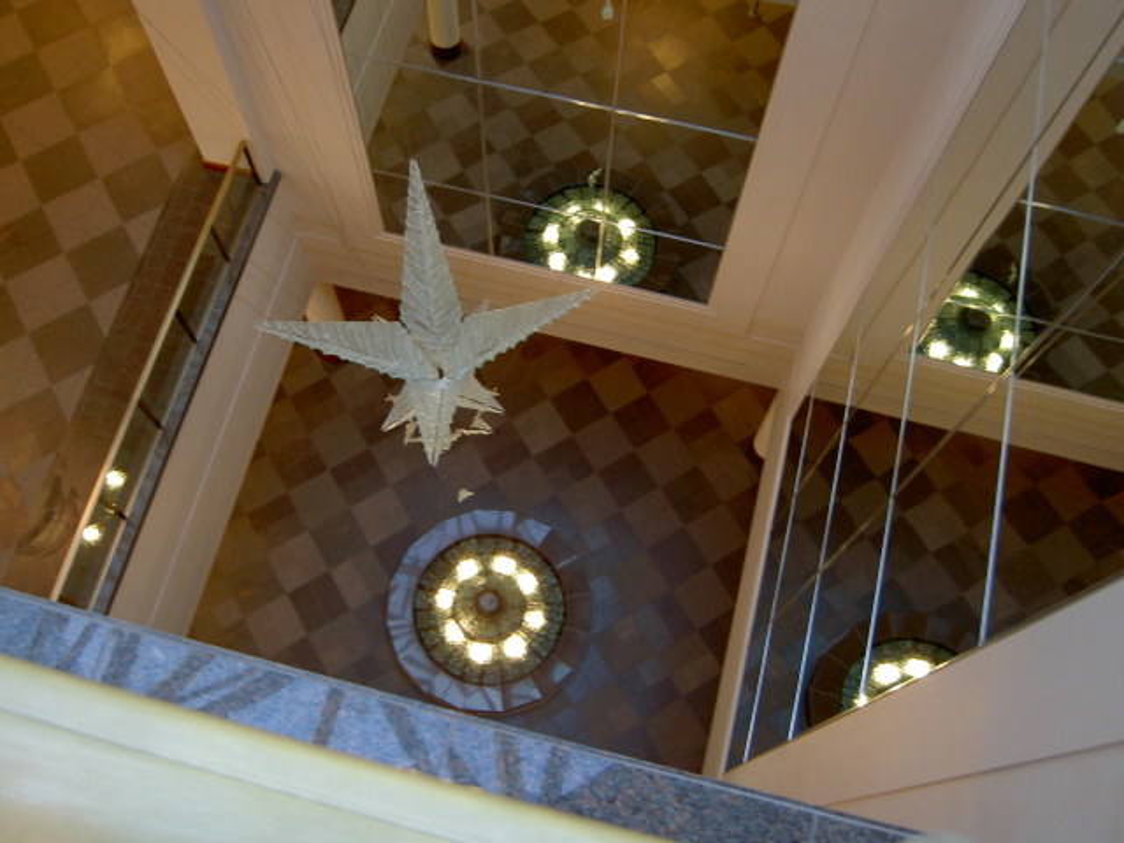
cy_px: 422
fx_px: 1104
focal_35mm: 34
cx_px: 562
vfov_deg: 41.8
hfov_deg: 54.0
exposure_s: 1/8
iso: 50
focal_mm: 5.6
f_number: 2.8
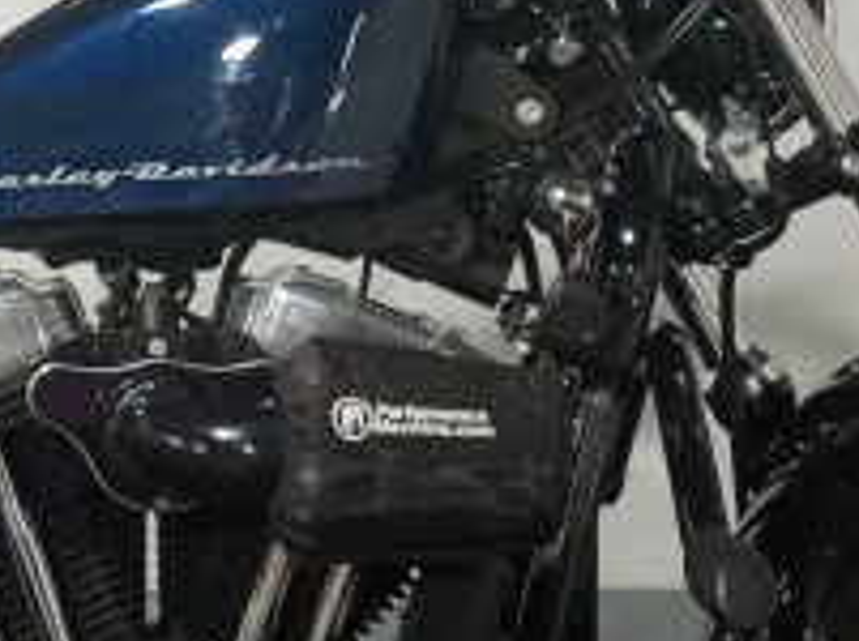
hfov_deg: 13.2
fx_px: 3691
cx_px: 177
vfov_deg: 9.9
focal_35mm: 149
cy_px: 9
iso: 340
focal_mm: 3.71
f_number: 2.2
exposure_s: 1/40
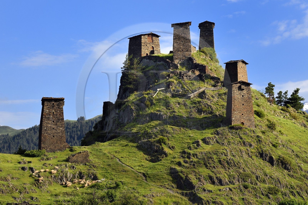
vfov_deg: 10.1
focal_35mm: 135
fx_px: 1154
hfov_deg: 15.2
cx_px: 154
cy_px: 102
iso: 200
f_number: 11
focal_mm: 135
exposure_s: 1/250
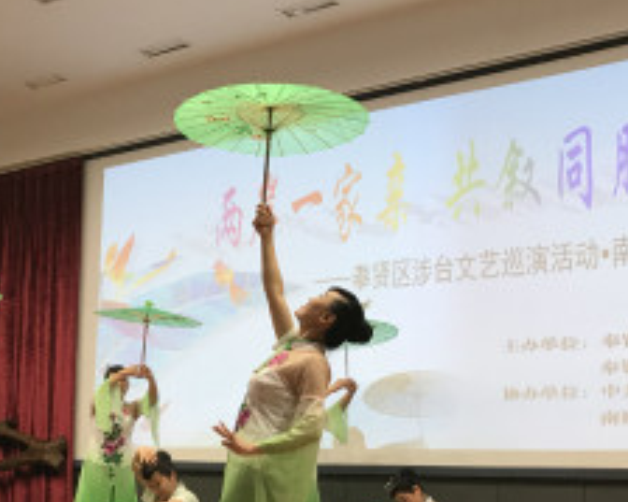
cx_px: 76
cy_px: 391
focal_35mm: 61
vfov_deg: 24.6
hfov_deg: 29.8
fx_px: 1133
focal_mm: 3.99
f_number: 1.8
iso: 40
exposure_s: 1/33
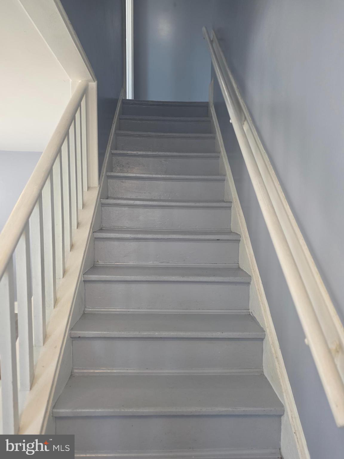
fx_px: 305
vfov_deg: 73.9
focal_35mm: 23
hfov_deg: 58.9
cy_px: 230
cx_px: 172
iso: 125
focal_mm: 6.25
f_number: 1.7
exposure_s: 1/120
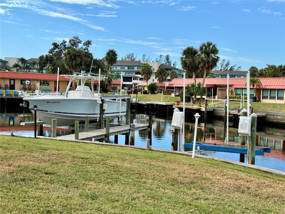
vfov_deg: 30.3
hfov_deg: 39.7
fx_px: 395
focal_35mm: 48
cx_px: 142
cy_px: 107
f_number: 1.78
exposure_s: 1/4049
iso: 64
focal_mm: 6.76
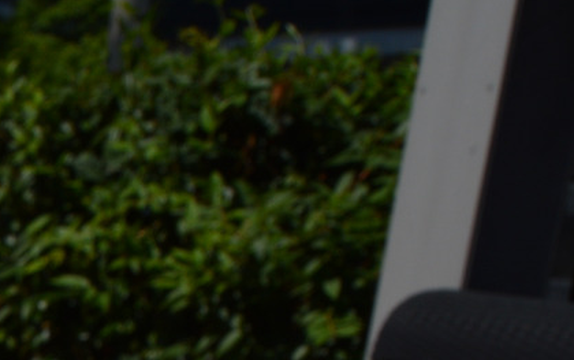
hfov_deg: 13.6
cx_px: -578
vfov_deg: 9.0
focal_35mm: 131
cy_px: 867
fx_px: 2050
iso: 100
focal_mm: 18
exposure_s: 1/400
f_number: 10
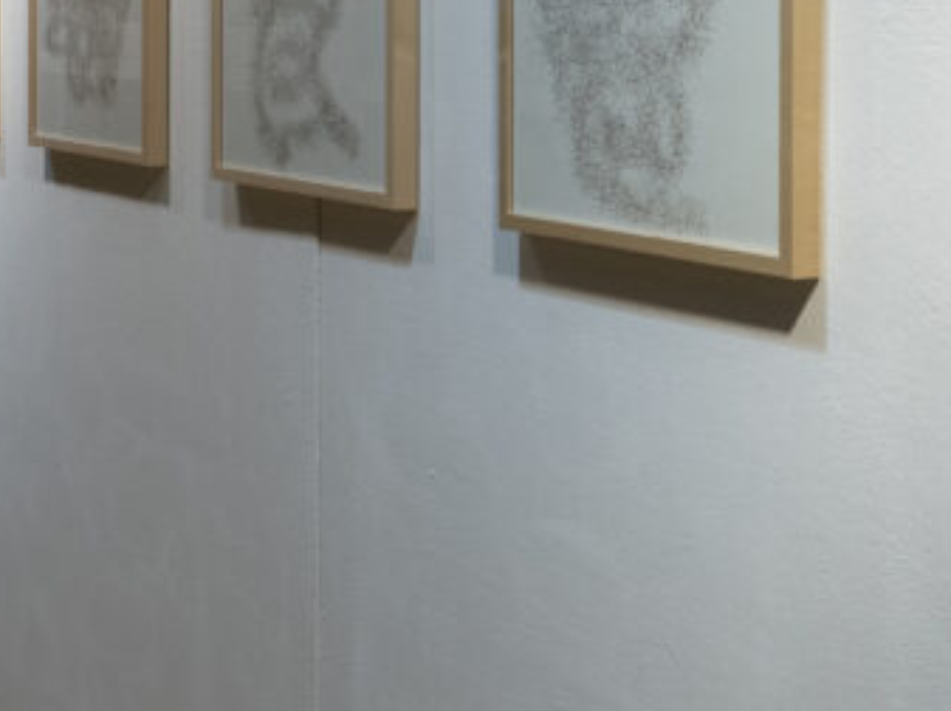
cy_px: -11
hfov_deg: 26.7
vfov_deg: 19.5
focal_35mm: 73
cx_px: 412
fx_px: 2003
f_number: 6.3
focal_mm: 12
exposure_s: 1/13
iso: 200
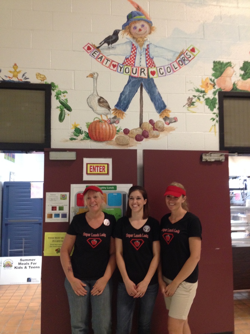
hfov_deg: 40.7
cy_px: 167
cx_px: 125
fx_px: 337
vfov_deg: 52.6
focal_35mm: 35
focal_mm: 4.28
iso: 200
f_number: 2.4
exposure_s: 1/20
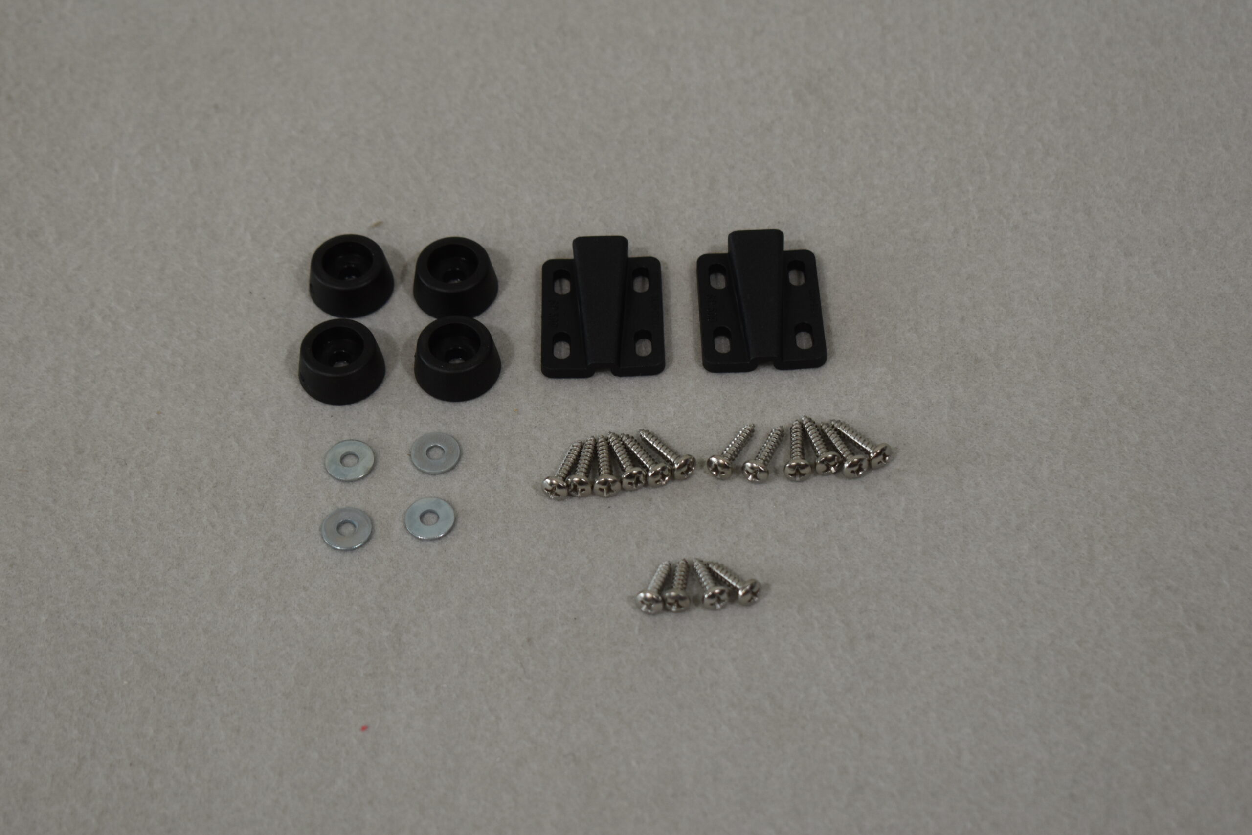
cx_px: 626
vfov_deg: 16.6
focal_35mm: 82
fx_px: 2869
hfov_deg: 24.6
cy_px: 418
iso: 360
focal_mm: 55
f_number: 5.6
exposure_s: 1/125
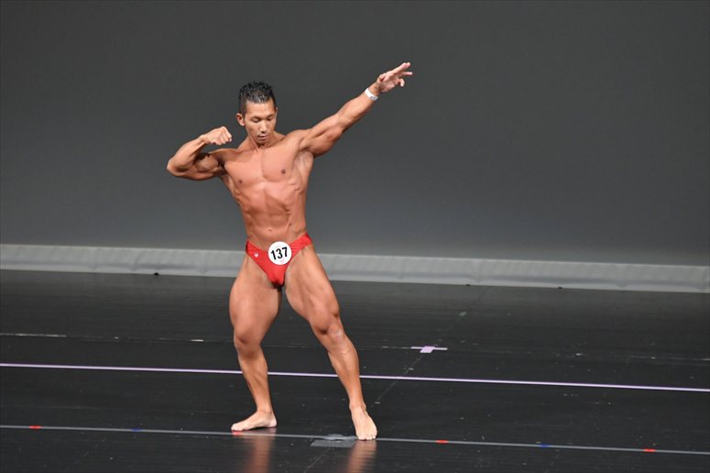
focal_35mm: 345
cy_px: 236
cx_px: 355
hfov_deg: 6.0
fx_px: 6801
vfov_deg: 4.0
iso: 4000
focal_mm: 230
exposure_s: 1/400
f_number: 5.6
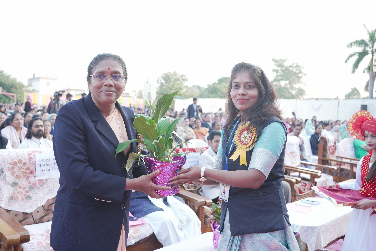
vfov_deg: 37.9
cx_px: 188
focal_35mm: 35
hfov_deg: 54.4
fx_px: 366
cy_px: 126
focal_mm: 35
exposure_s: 1/320
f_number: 4
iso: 800
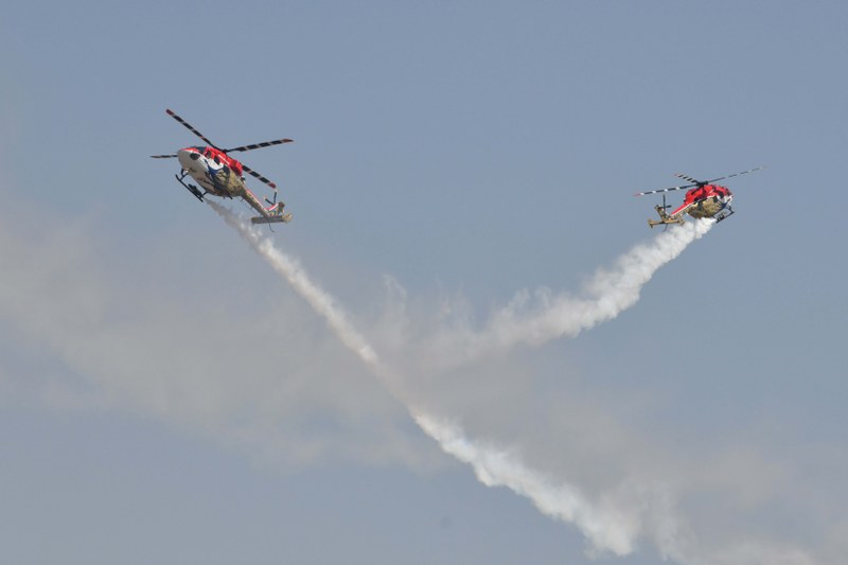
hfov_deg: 10.3
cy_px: 282
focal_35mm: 200
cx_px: 424
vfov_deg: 6.9
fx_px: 4710
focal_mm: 200
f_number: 8
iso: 250
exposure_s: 1/2000
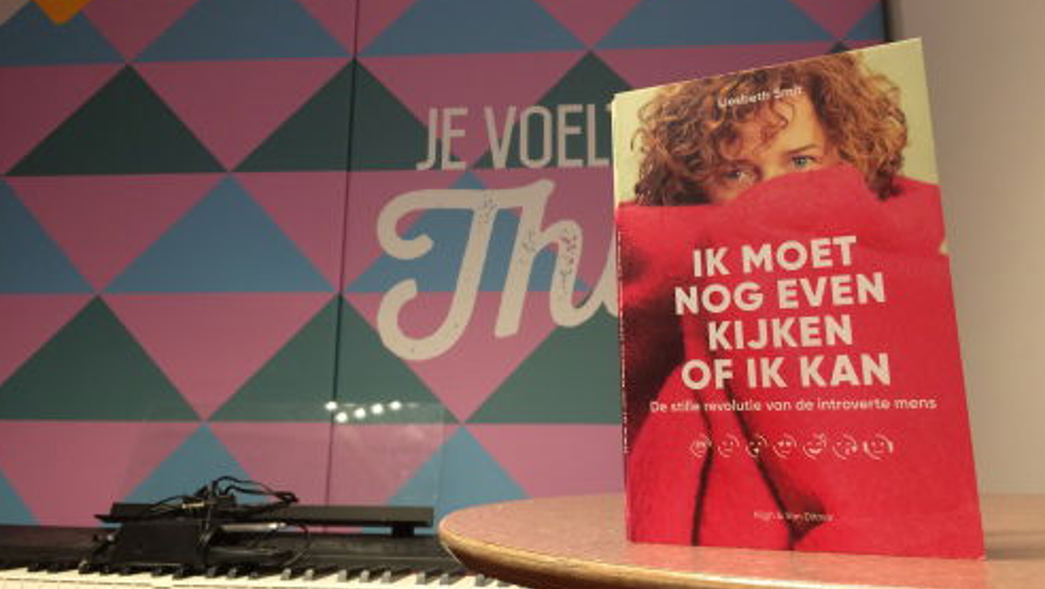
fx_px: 887
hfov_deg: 61.0
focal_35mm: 32
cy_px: 197
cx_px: 518
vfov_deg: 36.3
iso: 100
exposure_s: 1/33
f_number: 2.2
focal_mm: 4.15
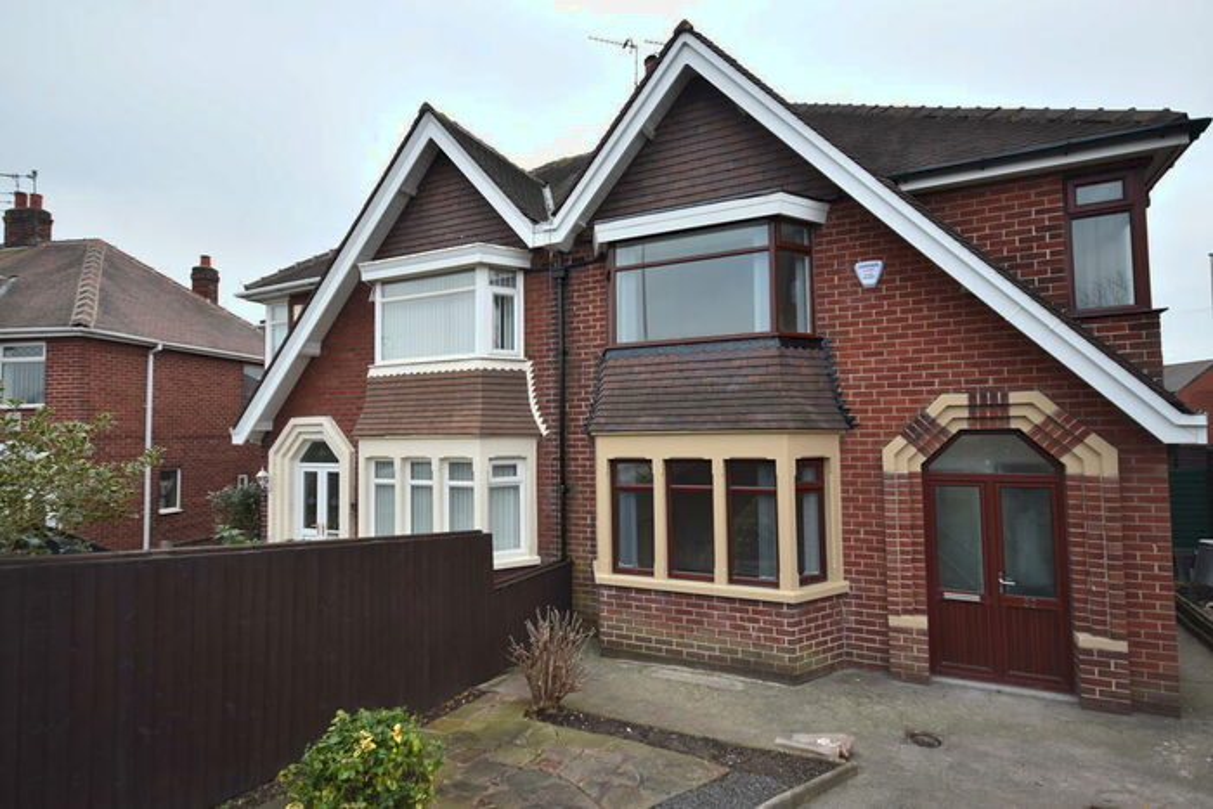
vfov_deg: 63.2
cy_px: 404
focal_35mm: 20
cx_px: 606
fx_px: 657
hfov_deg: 85.4
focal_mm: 13
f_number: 4.5
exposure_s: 1/50
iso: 100
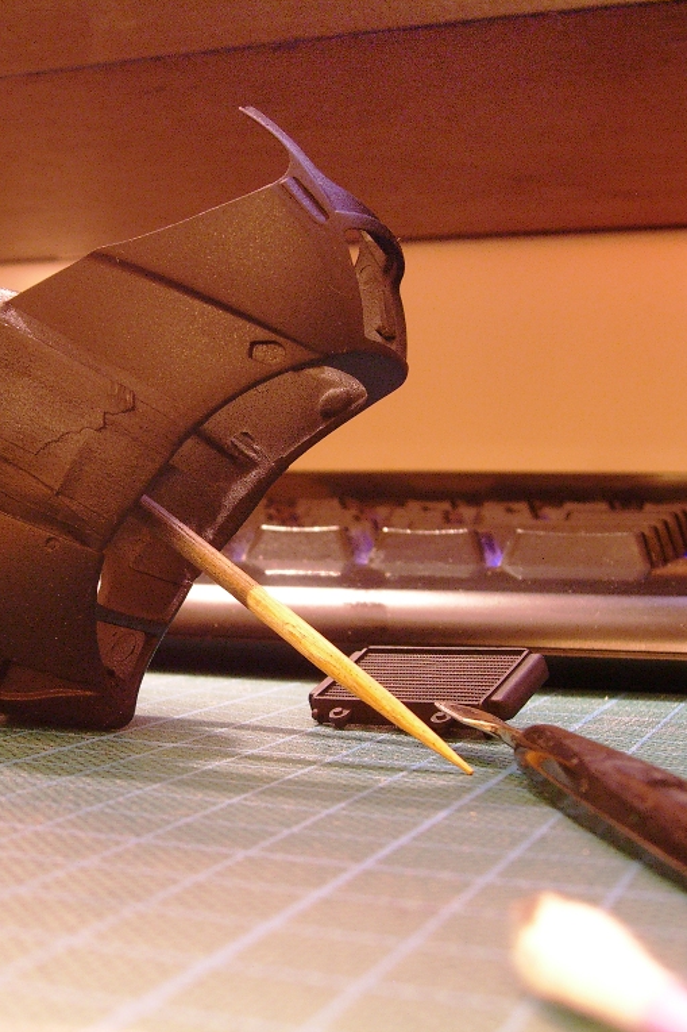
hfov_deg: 25.0
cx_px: 117
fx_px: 1518
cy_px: 515
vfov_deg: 37.5
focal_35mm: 53
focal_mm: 7.9
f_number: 8
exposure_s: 60
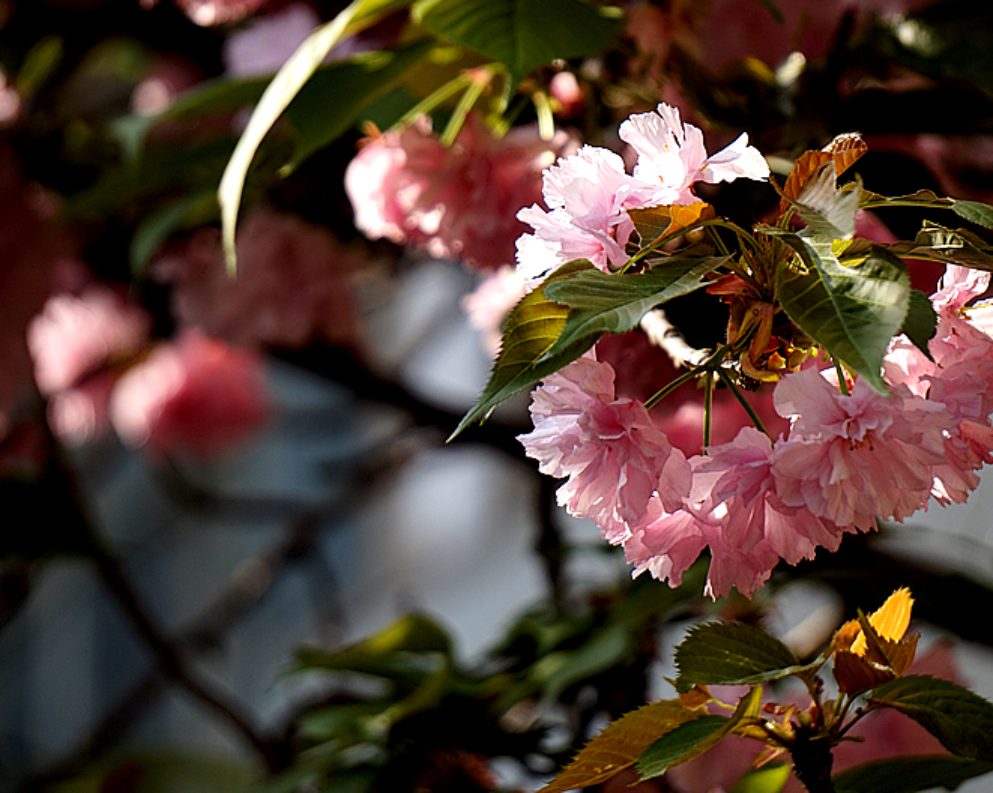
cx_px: 550
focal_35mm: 276
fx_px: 8107
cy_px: 396
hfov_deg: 7.0
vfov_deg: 5.6
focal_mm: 162
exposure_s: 1/320
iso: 160
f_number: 6.3
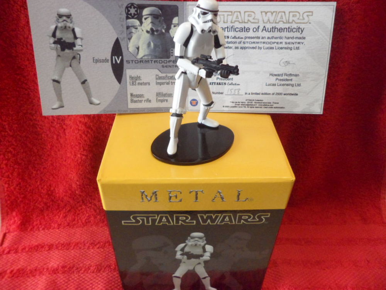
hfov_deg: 65.3
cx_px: 193
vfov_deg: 51.4
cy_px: 145
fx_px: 301
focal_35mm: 27
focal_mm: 4.9
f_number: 3.5
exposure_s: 1/15
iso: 320
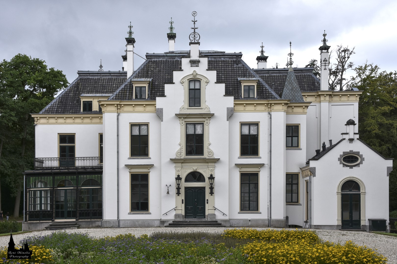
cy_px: 132
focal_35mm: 46
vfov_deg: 28.9
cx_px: 198
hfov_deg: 42.3
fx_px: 513
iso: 200
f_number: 7.1
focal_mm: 31
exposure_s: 1/200
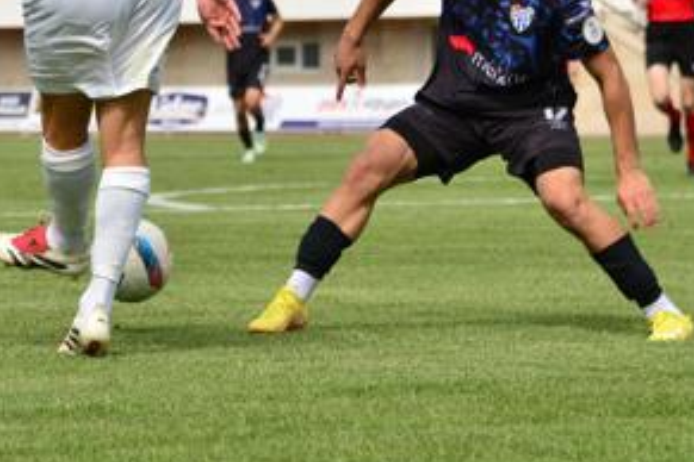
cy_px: 67
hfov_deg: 7.2
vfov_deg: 4.8
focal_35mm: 285
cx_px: 157
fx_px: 5494
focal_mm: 135
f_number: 6.3
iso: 500
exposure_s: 1/1600
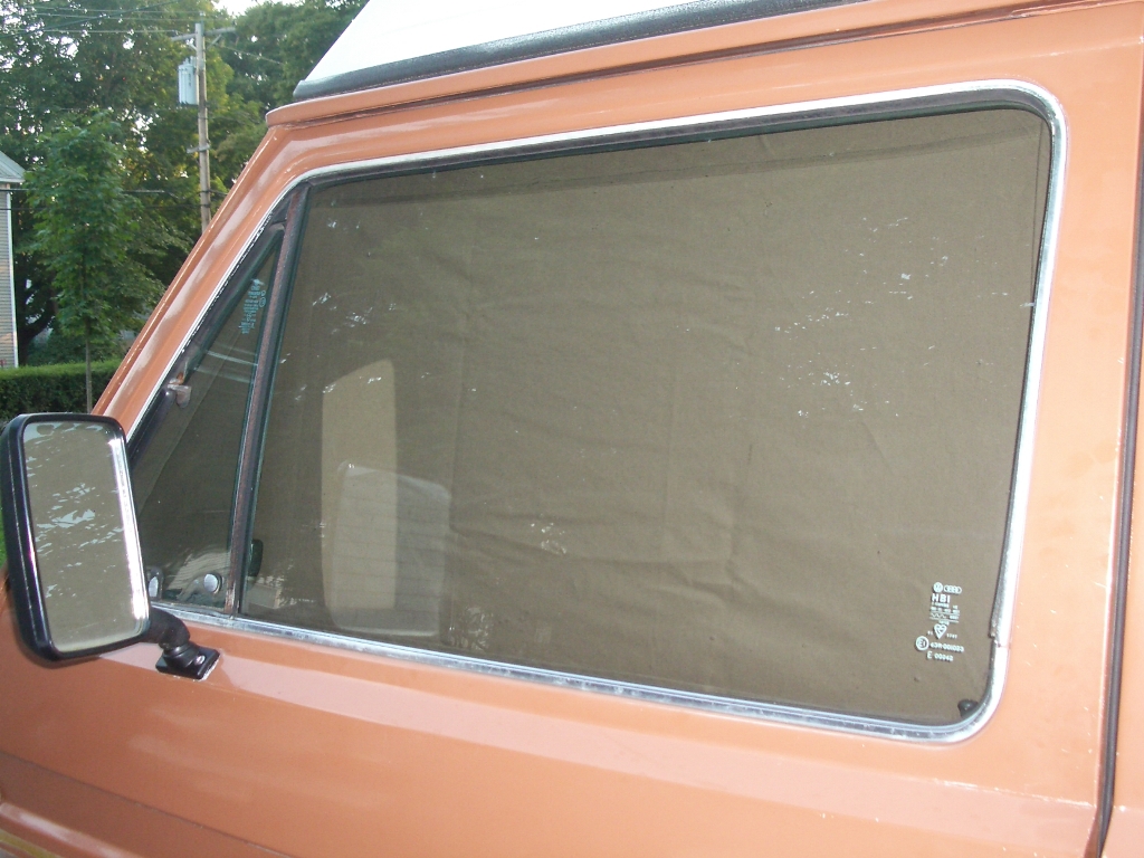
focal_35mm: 41
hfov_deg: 45.8
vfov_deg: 35.1
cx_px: 572
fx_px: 1355
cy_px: 429
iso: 200
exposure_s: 1/60
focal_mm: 6.8
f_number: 2.8
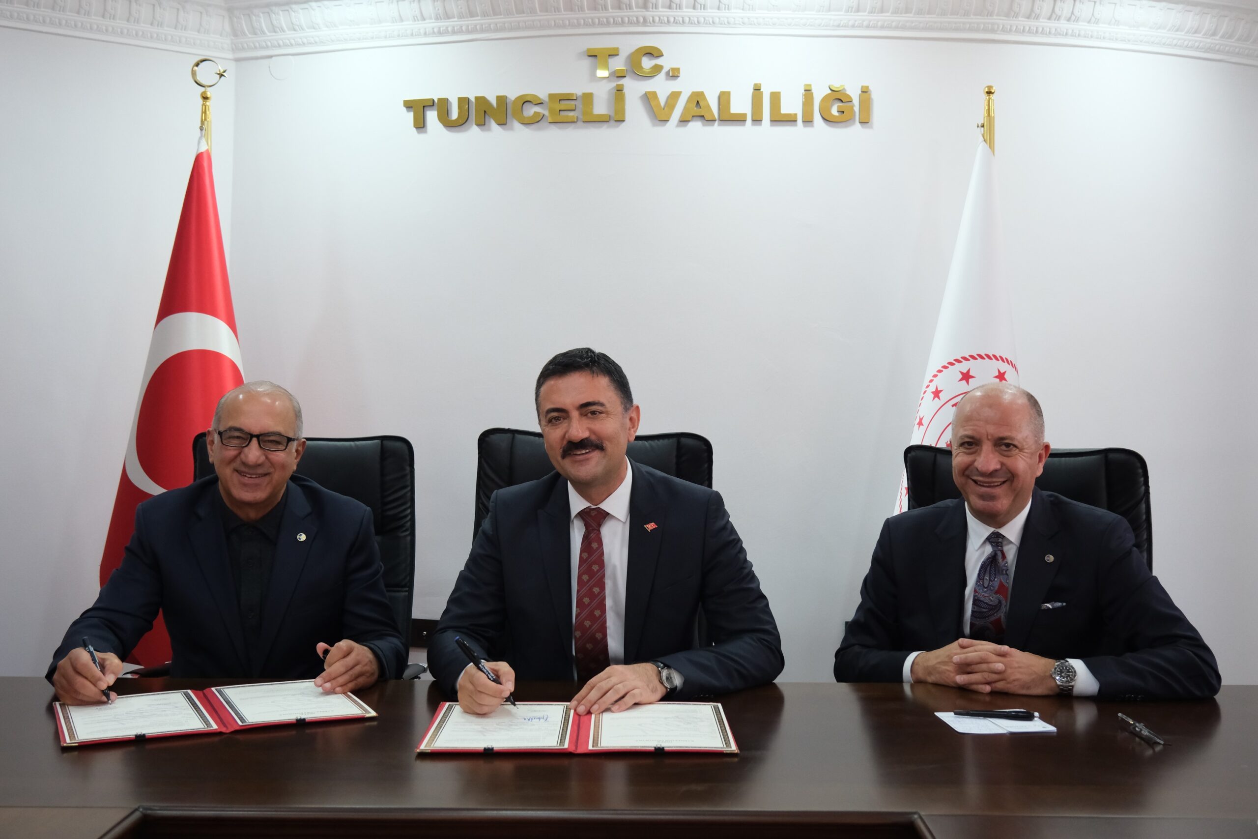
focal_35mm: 35
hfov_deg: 54.4
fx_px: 1223
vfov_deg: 37.9
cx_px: 629
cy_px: 420
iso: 2000
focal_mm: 23.5
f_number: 4
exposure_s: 1/100
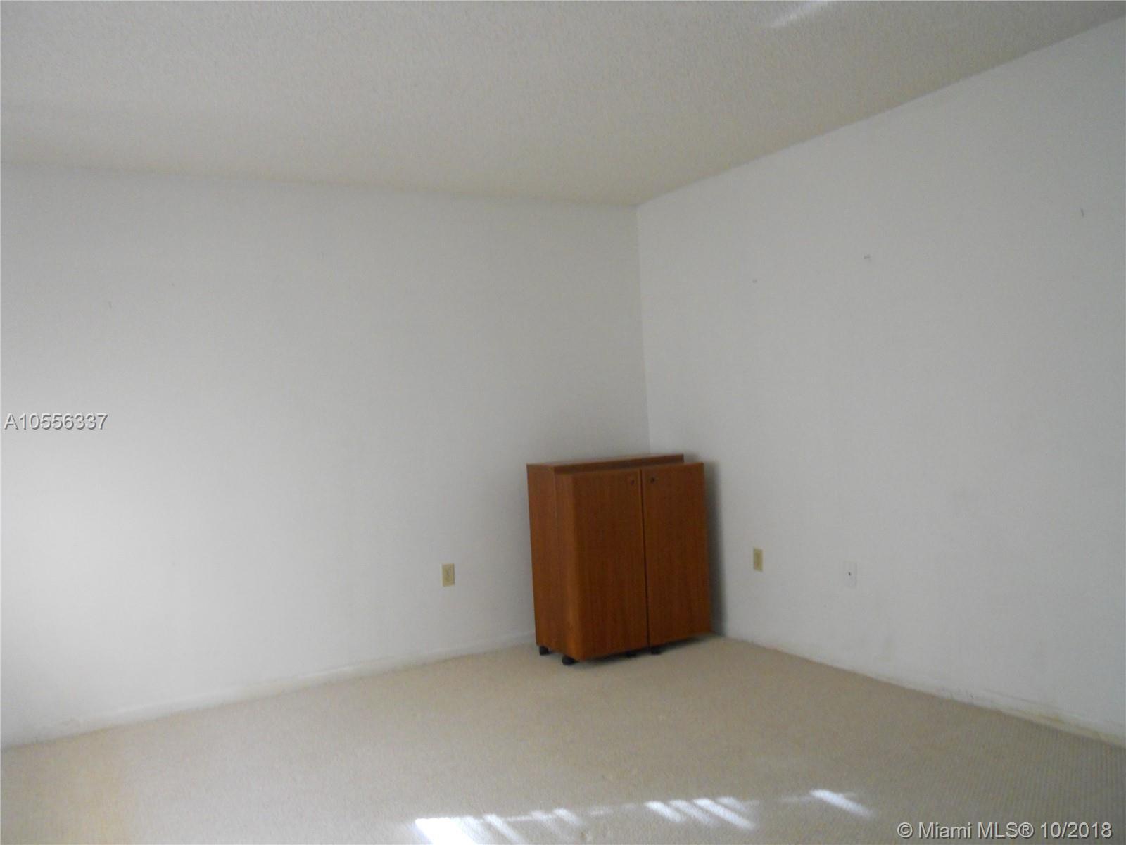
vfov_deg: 49.7
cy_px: 422
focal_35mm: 28
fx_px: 911
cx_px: 563
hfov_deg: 63.4
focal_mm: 5
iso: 400
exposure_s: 1/40
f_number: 2.7
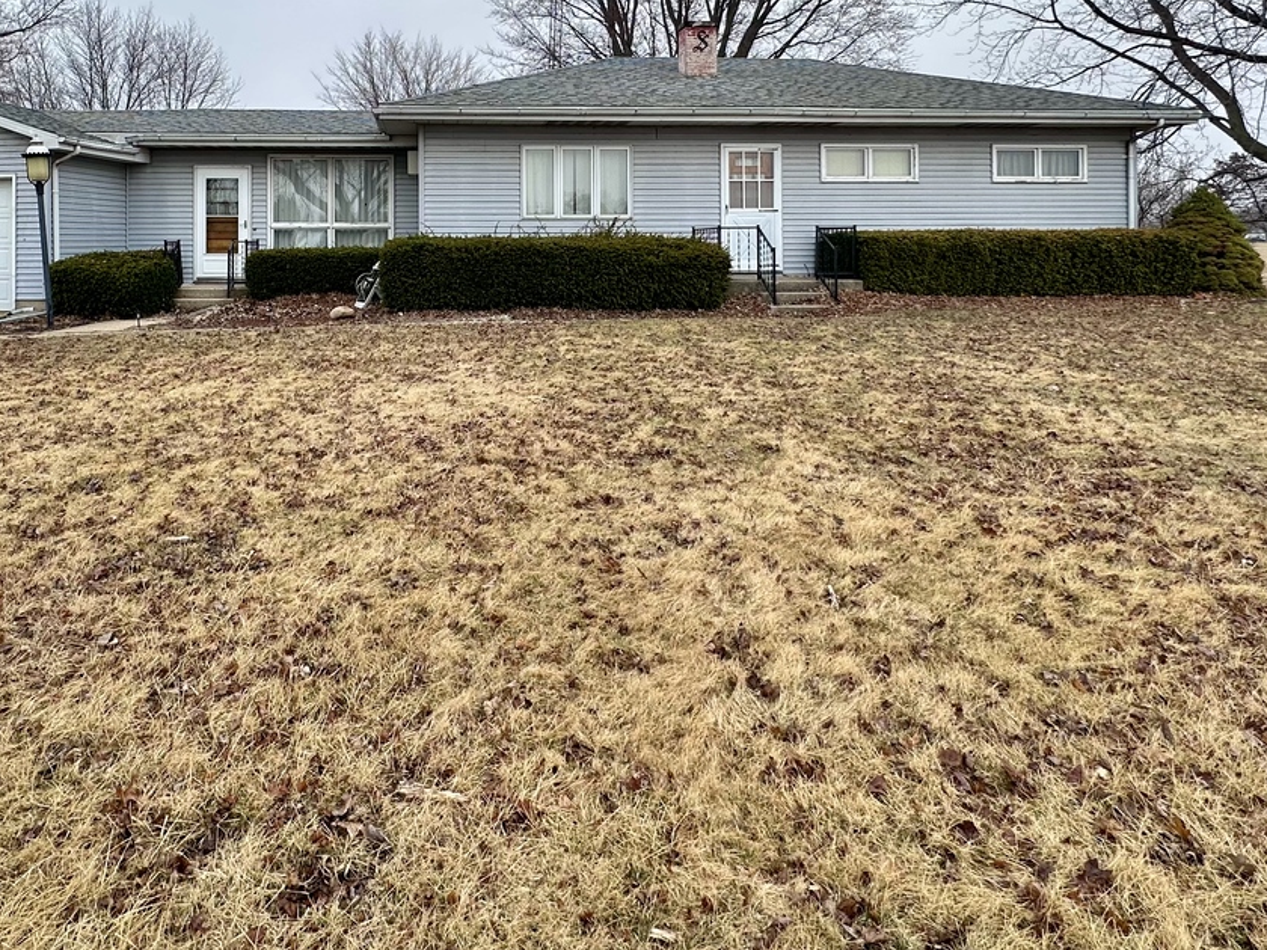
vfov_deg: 54.0
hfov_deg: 70.6
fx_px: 878
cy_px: 229
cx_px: 490
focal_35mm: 24
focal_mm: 2.22
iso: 40
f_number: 2.2
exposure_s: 1/346
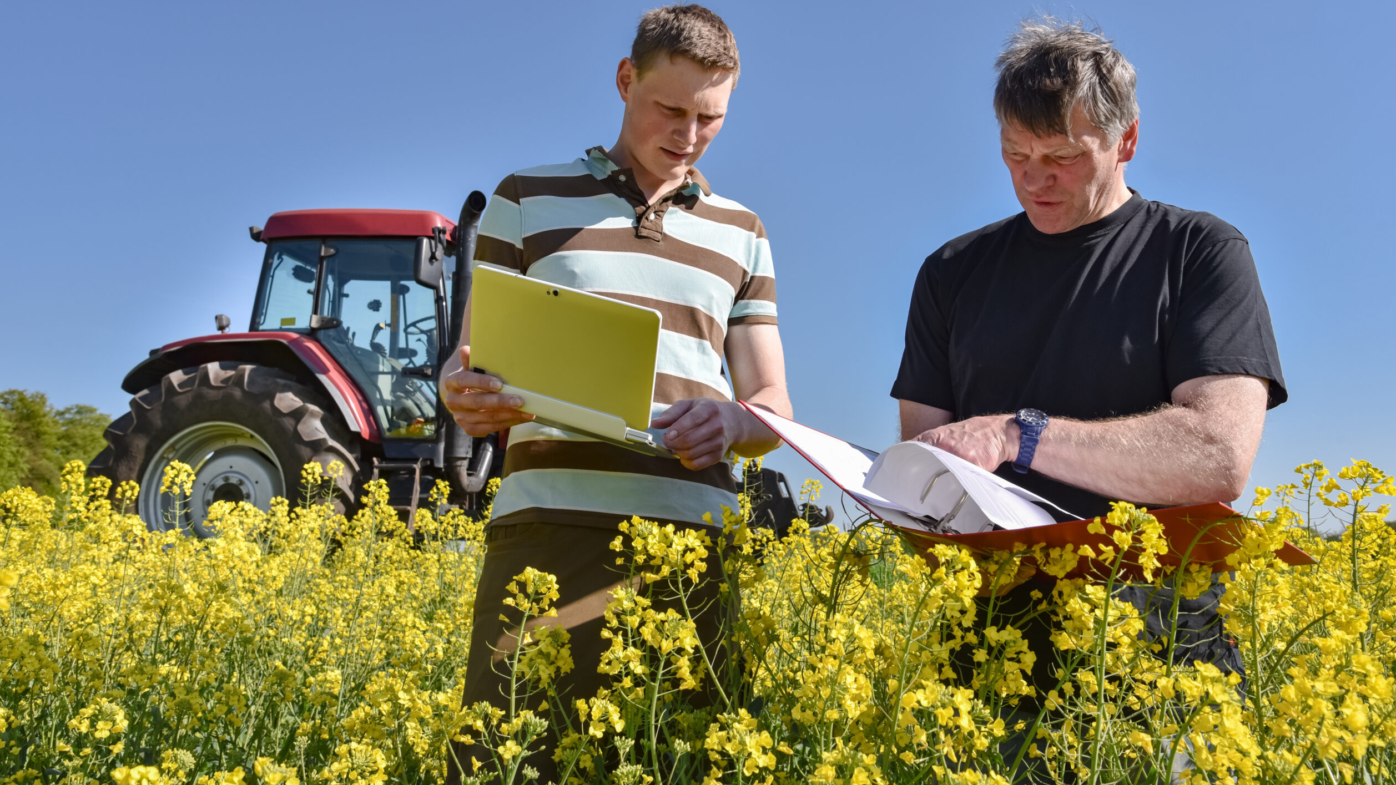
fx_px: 1185
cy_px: 313
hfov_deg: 61.0
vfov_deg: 36.5
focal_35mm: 32
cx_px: 705
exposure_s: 1/400
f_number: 10
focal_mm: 30
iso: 200
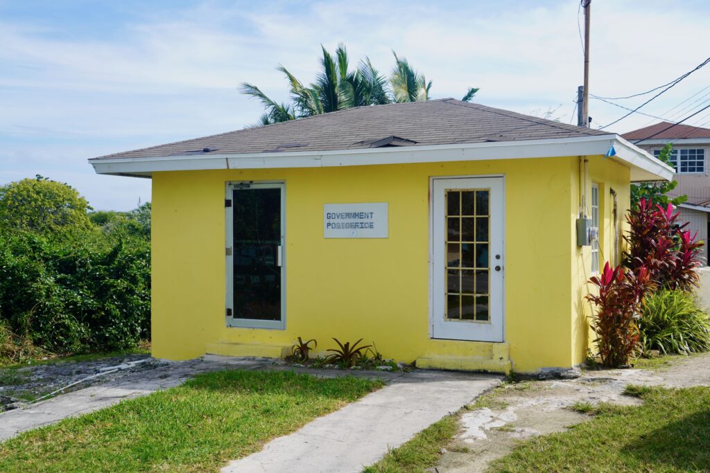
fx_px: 789
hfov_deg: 48.5
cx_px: 355
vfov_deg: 33.4
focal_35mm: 40
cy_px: 236
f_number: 9
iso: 100
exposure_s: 1/125
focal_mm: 40
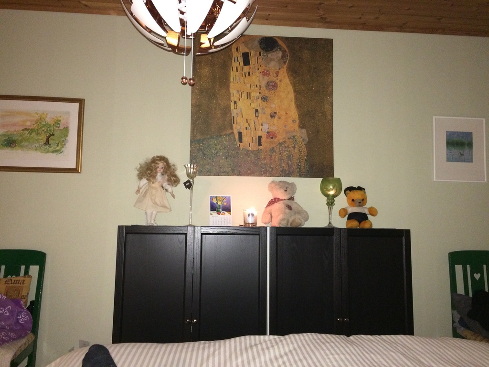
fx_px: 410
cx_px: 244
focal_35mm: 29
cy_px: 184
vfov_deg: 48.2
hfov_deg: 61.7
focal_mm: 4.15
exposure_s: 1/17
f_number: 2.2
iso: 320
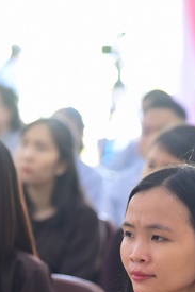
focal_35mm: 265
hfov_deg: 5.2
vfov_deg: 7.7
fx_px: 2156
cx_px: 135
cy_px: 344
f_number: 4
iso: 1250
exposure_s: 1/40
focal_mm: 112
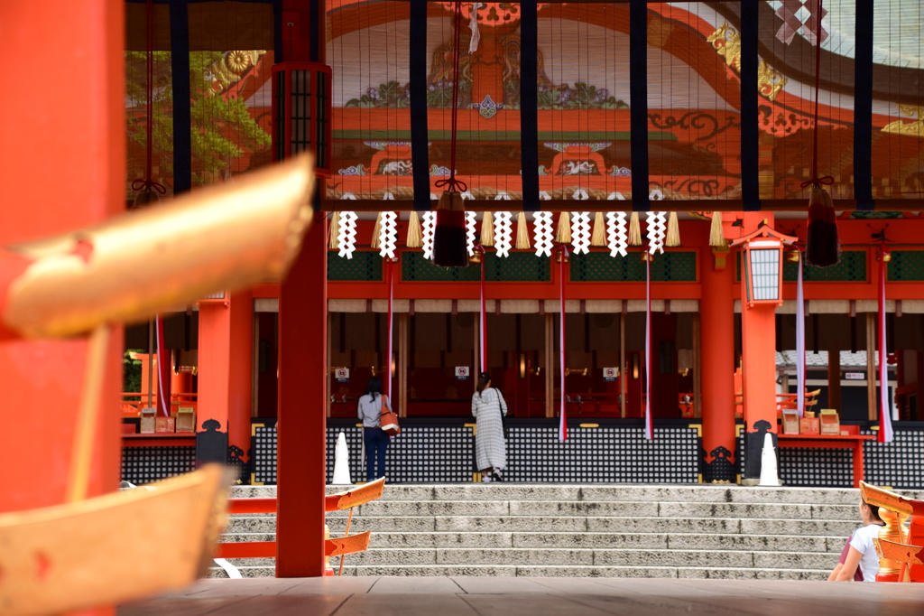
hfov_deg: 21.9
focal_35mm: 93
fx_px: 2386
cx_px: 462
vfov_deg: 14.7
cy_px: 308
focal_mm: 62
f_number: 5
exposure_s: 1/125
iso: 125
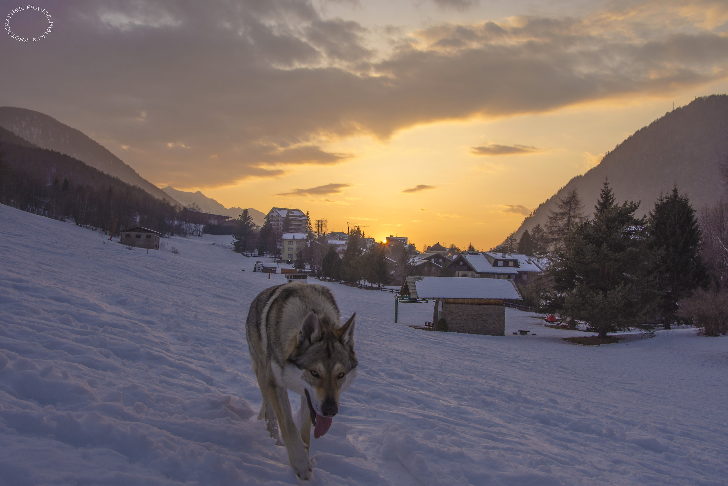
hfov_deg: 51.3
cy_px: 243
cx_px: 364
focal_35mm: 38
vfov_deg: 35.5
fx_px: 758
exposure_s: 1/250
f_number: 8
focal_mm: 25
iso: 100
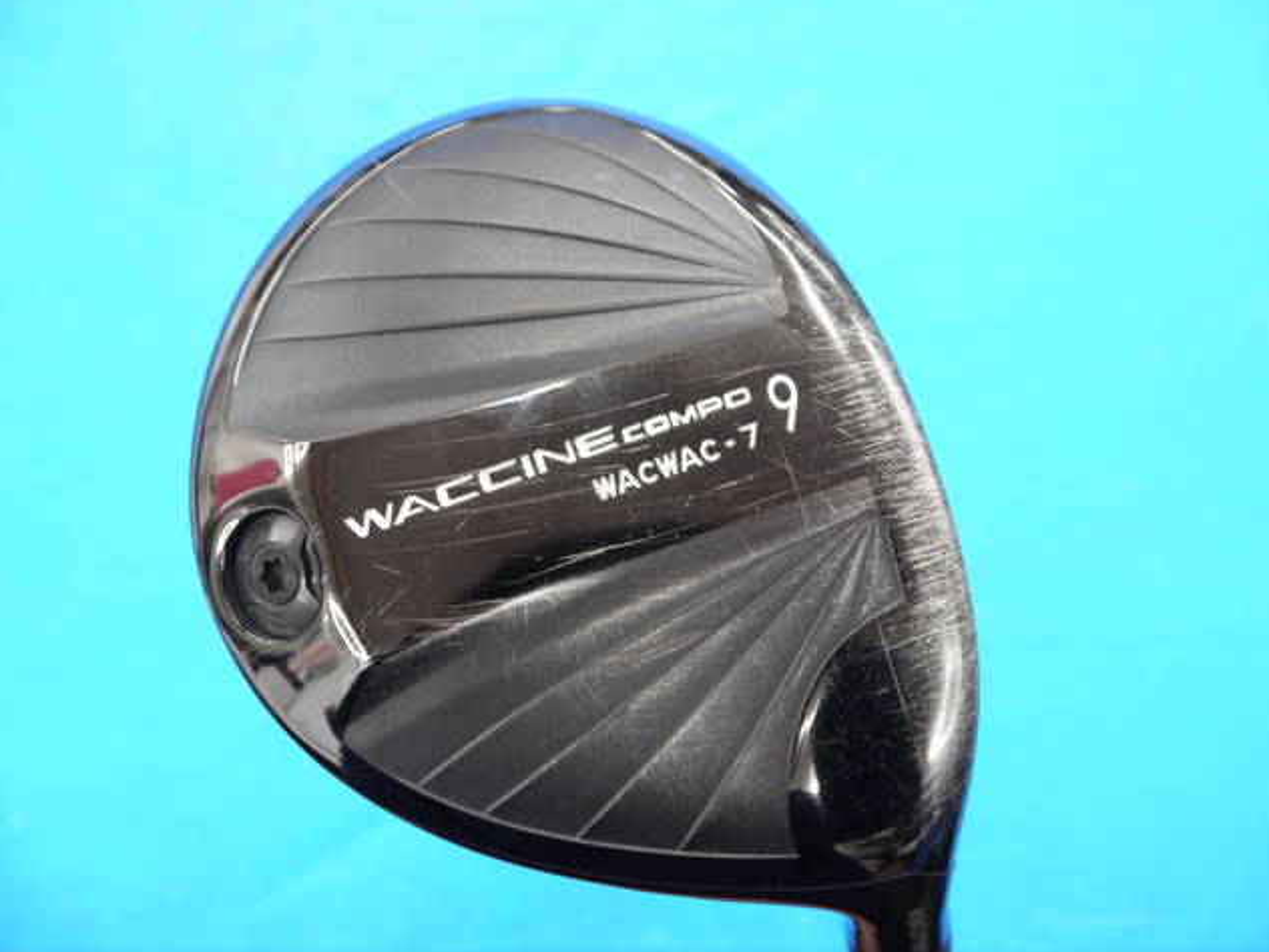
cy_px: 474
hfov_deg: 23.0
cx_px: 641
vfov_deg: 17.4
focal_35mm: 85
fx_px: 3116
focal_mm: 42
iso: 800
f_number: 5.6
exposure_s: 1/40
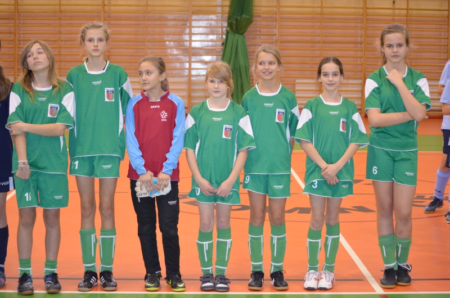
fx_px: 1029
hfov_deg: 24.7
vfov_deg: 16.5
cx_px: 225
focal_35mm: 82
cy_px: 149
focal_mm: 55
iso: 2200
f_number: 4
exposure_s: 1/60
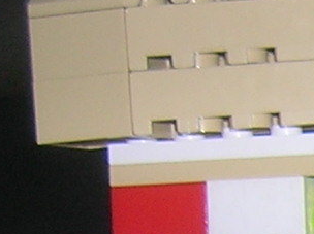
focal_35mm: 256
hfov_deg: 7.1
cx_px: 875
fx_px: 2319
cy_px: 611
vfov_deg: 5.5
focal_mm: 5.7
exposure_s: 1/60.1
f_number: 2.9
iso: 50
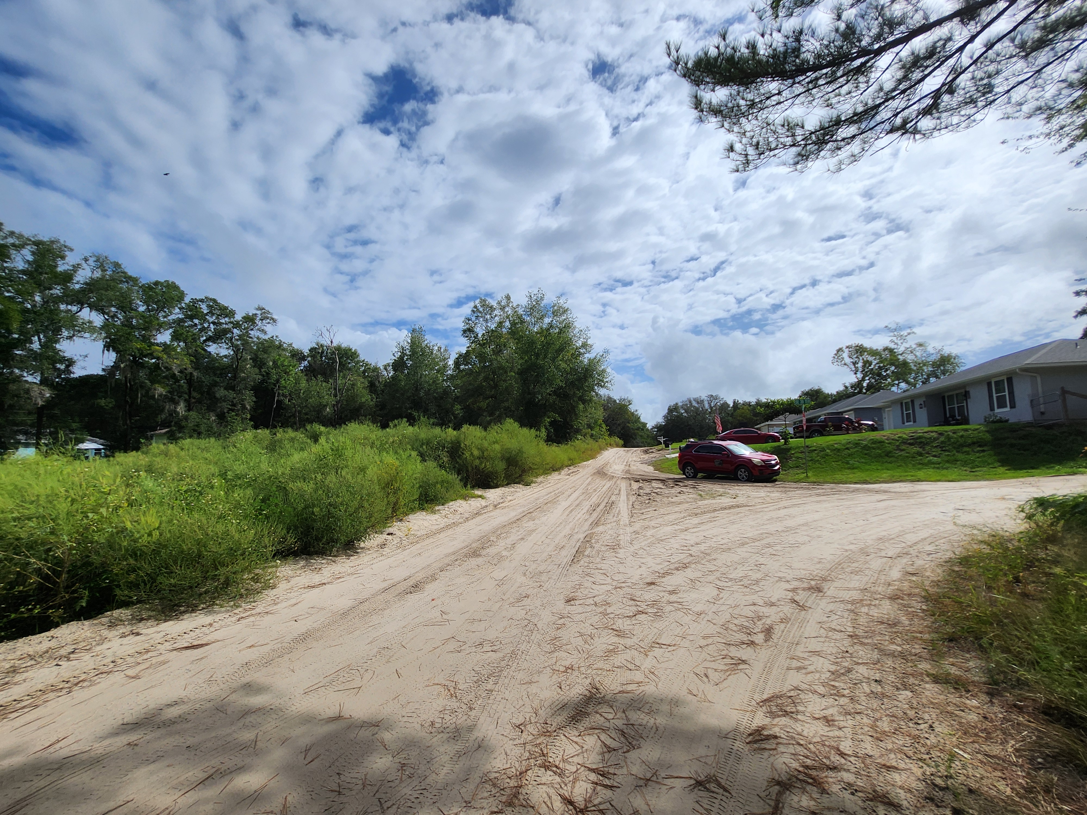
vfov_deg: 89.9
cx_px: 544
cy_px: 408
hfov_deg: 106.2
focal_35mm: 13
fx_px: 408
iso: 32
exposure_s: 1/3906
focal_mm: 1.7
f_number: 2.2
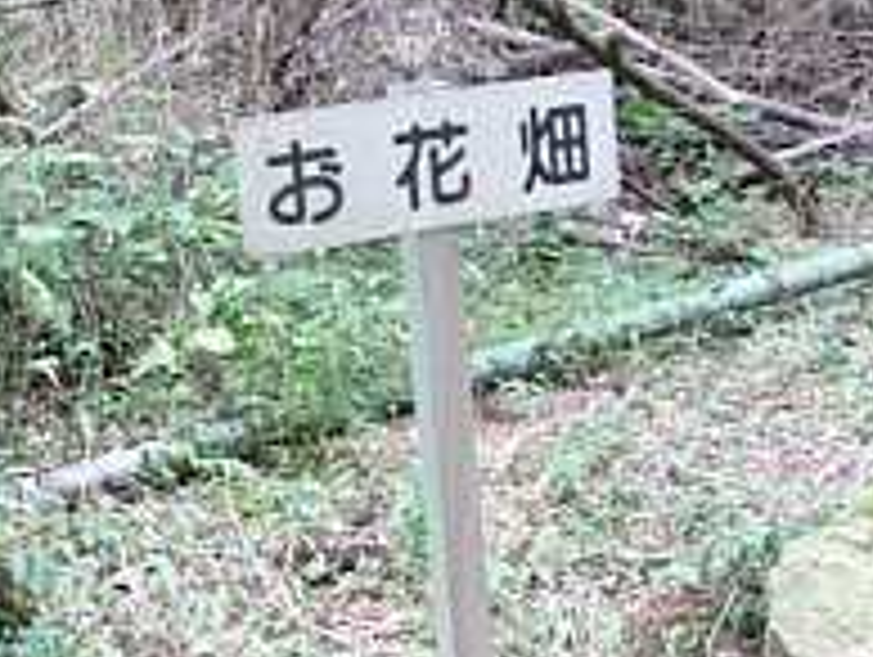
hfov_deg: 27.0
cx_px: 423
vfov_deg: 20.4
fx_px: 1818
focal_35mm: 72
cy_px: 202
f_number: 2.8
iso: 200
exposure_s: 1/15
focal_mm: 7.4
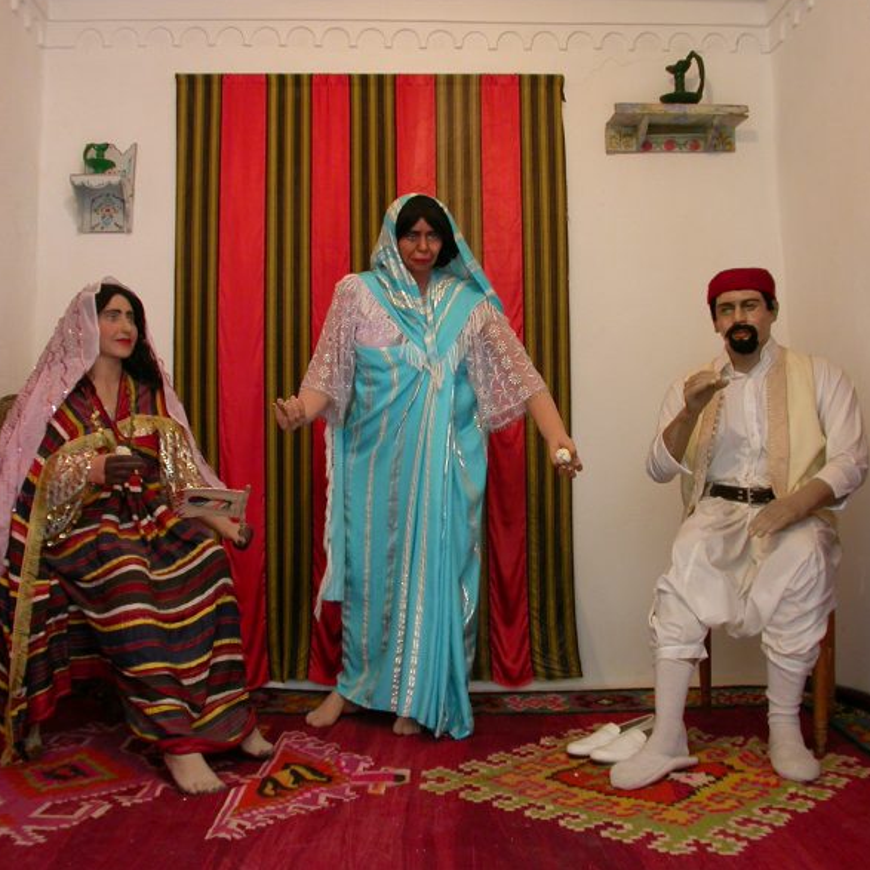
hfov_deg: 32.2
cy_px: 428
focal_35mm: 53
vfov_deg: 32.2
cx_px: 427
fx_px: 1507
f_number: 2.7
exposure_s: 1/5
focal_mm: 9.1
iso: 100
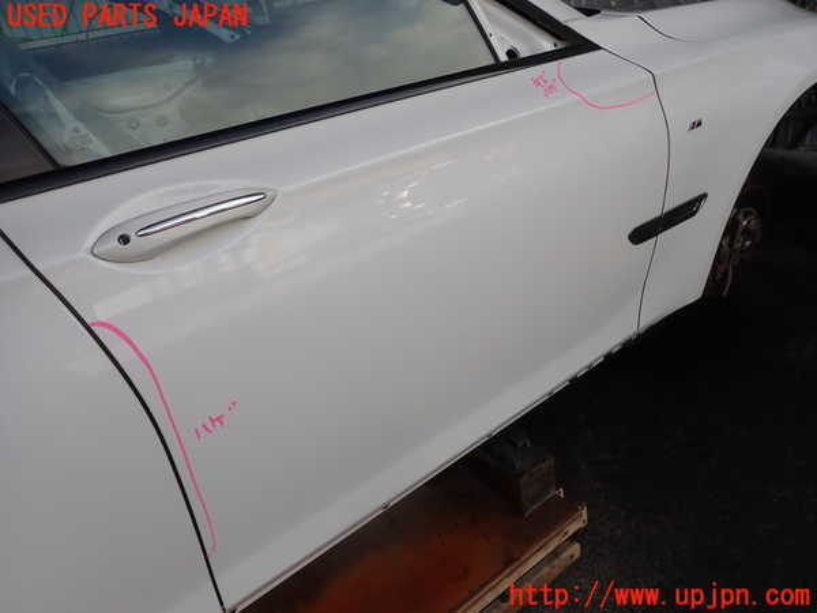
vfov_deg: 54.9
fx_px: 590
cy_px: 306
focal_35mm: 25
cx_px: 408
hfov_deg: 69.4
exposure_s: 1/500
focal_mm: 4.5
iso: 100
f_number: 2.8
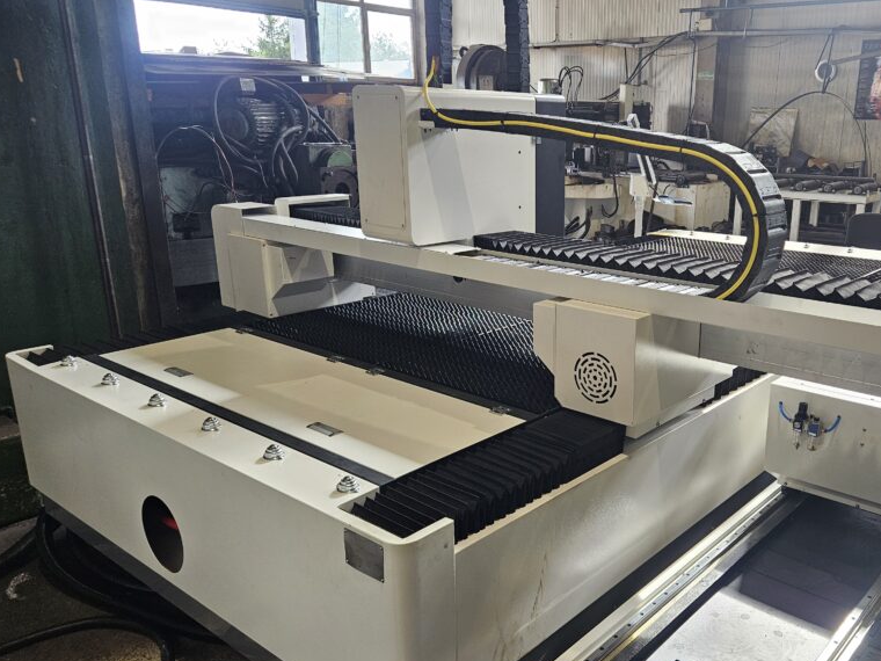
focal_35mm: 31
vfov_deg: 45.4
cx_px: 583
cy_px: 362
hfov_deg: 57.2
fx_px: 789
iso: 100
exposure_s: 1/100
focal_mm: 5.4
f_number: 1.8
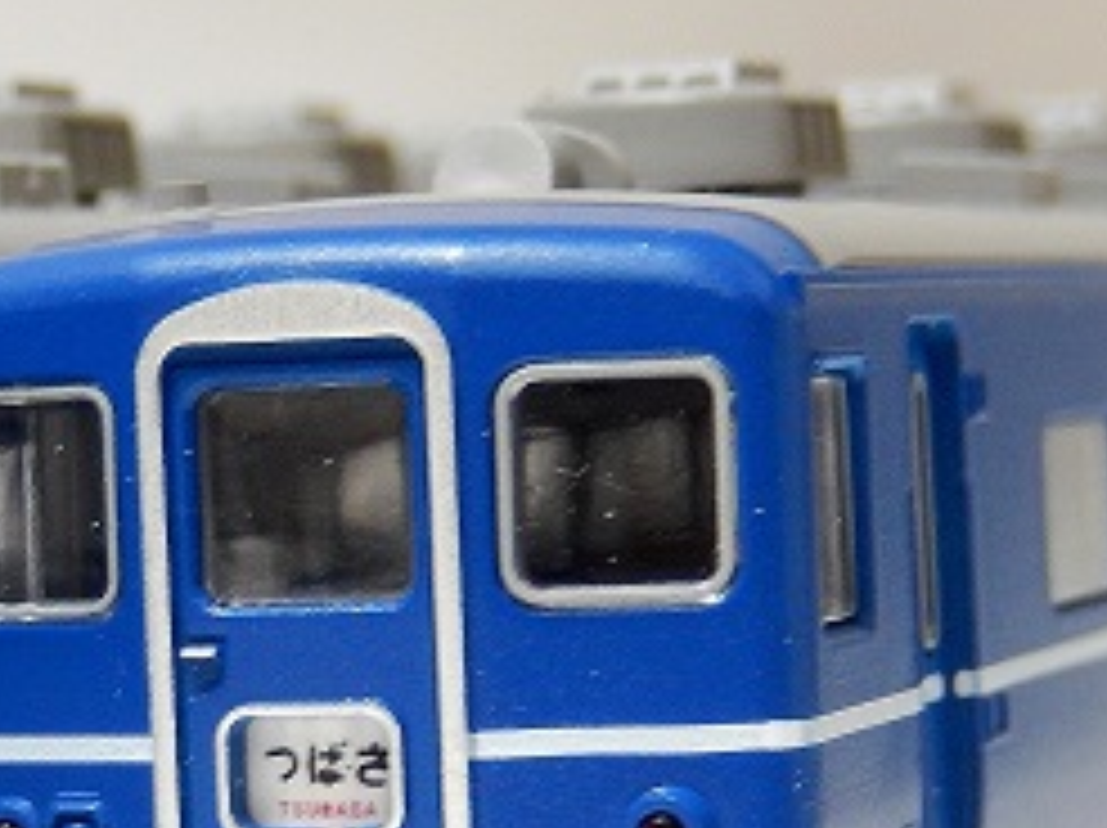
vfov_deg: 7.7
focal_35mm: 191
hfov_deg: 10.3
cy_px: 835
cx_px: 117
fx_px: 6102
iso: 200
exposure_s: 1/1.6
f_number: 4.8
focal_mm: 12
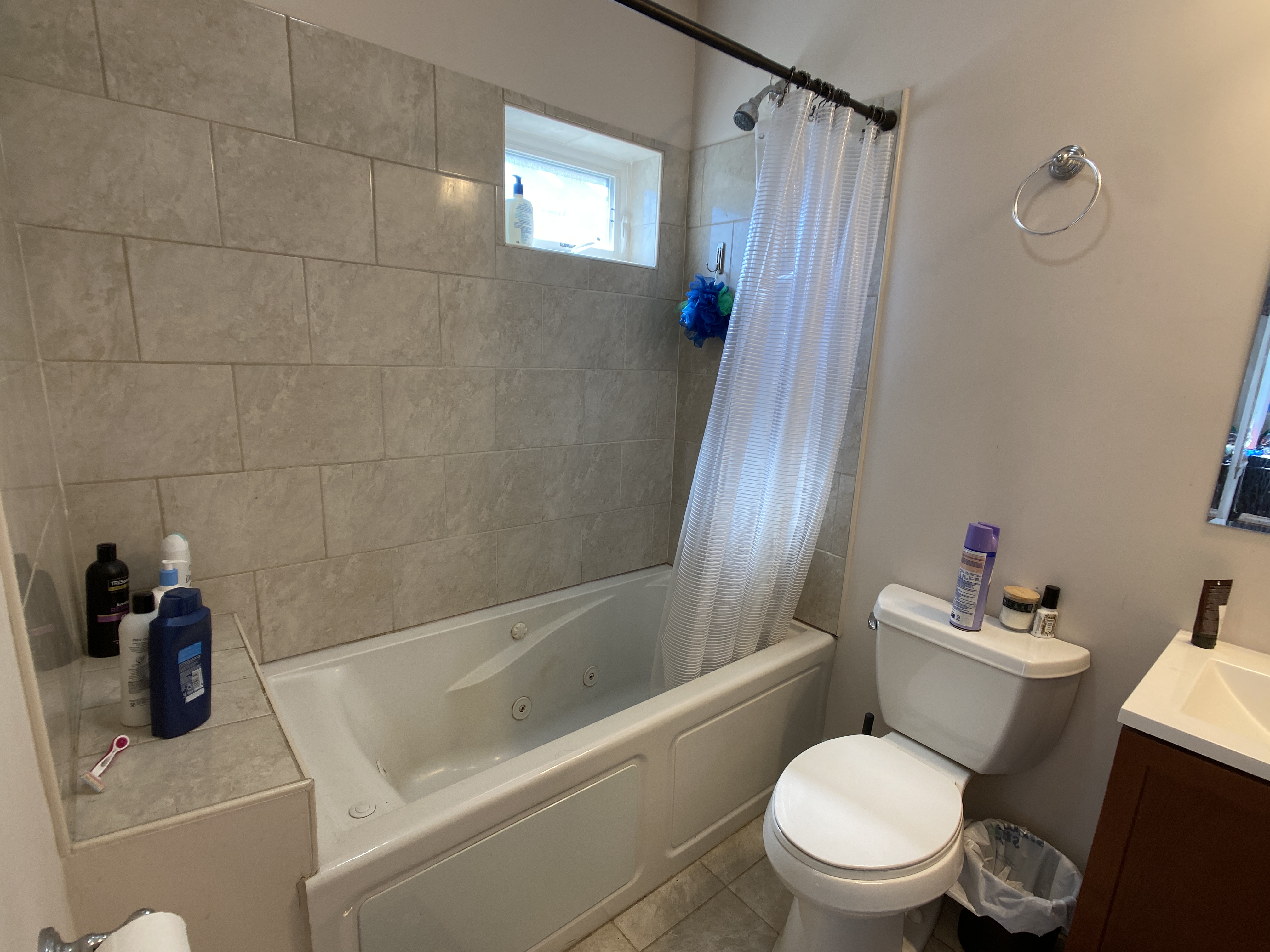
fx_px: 954
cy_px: 476
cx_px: 635
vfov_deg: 53.1
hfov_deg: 67.3
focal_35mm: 26
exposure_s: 1/60
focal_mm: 4.25
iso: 64
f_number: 1.8
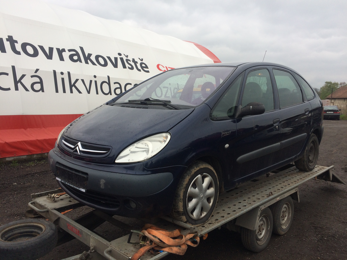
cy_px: 130
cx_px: 174
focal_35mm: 29
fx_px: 291
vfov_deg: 48.2
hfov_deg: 61.7
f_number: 2.2
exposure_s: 1/295
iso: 32
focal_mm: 4.15
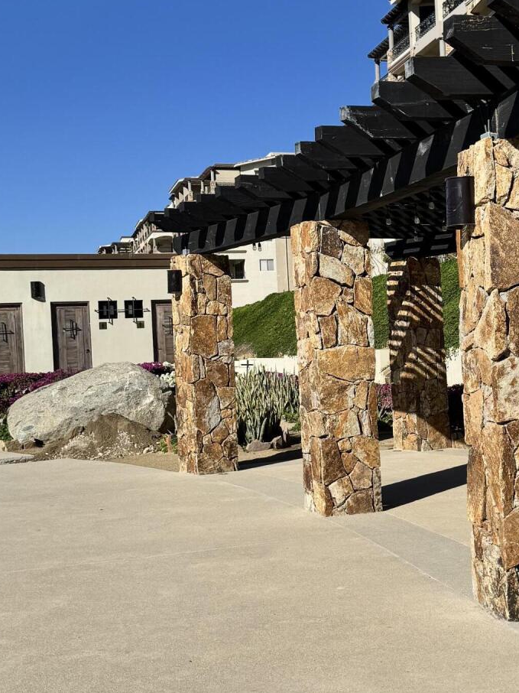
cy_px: 343
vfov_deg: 36.2
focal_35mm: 53
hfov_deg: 27.1
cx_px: 404
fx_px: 1060
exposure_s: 1/9009
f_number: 1.78
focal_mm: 6.76
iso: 80
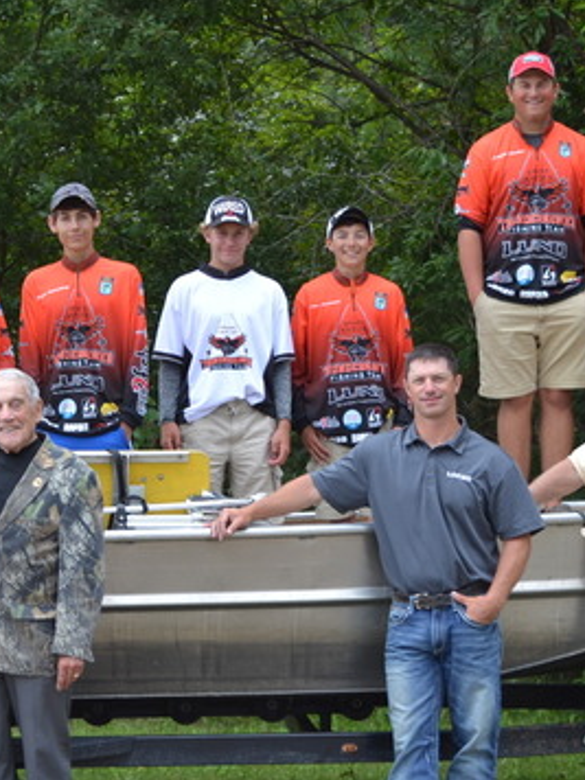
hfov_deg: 20.9
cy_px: 391
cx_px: 177
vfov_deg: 27.8
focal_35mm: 70
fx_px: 1577
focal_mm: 32
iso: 110
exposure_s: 1/125
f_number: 5.6
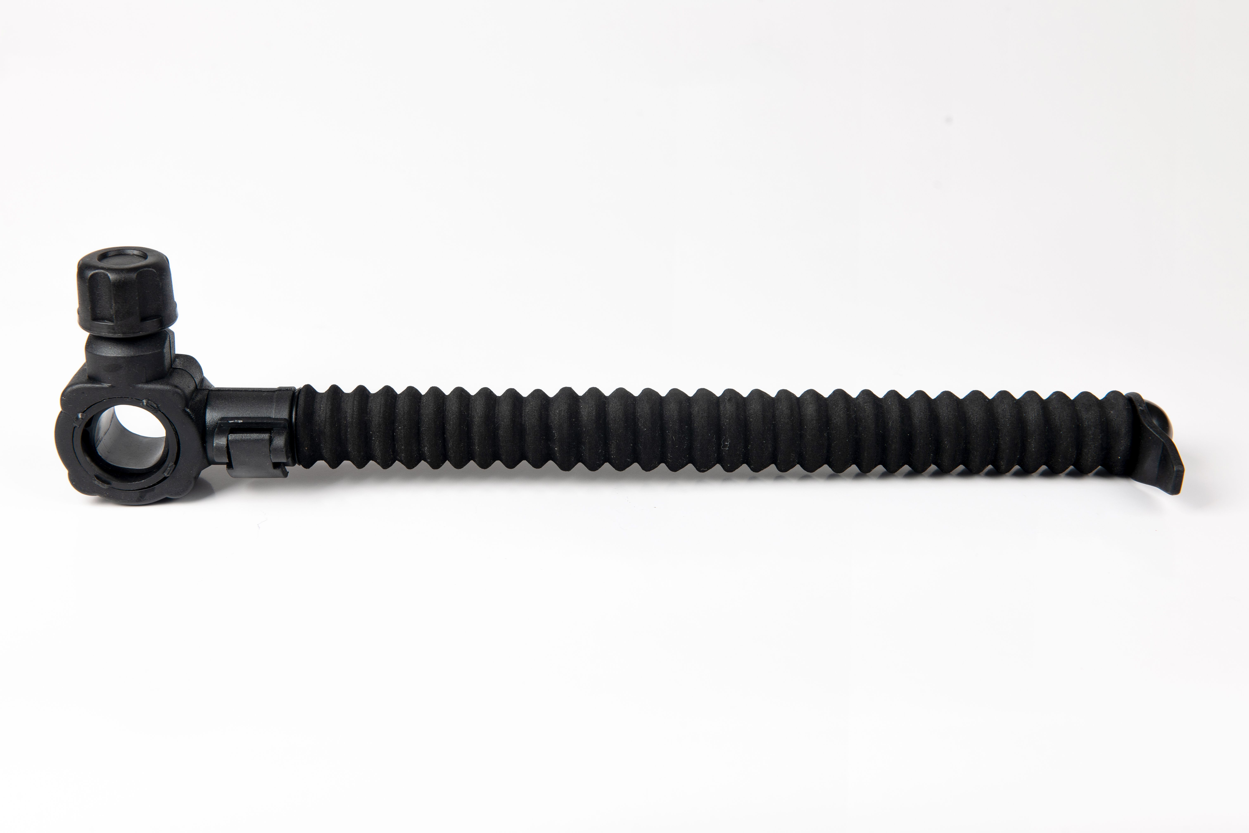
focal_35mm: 55
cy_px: 416
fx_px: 1908
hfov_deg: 36.2
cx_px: 624
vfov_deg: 24.6
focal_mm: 55
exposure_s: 1/100
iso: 100
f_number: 9
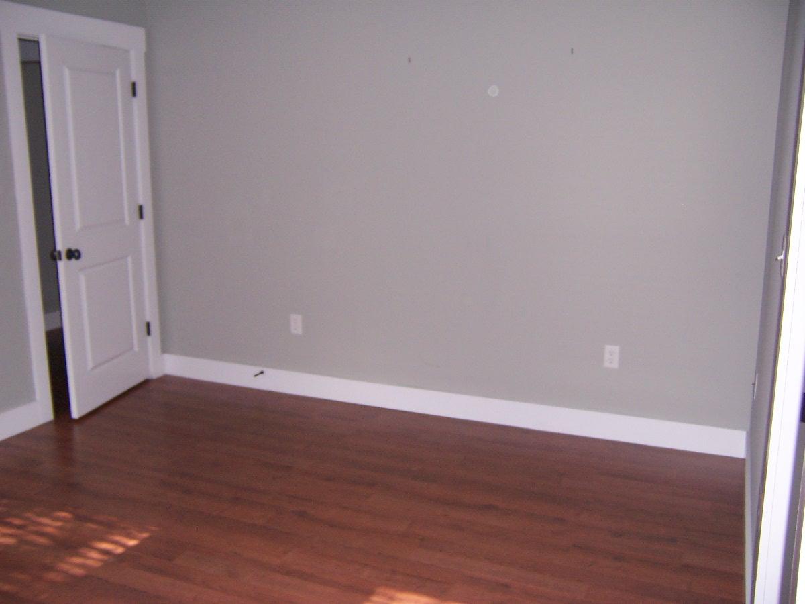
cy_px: 302
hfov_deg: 55.4
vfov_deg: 42.9
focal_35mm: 33
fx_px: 767
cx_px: 402
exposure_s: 1/60
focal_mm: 5.5
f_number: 2.8
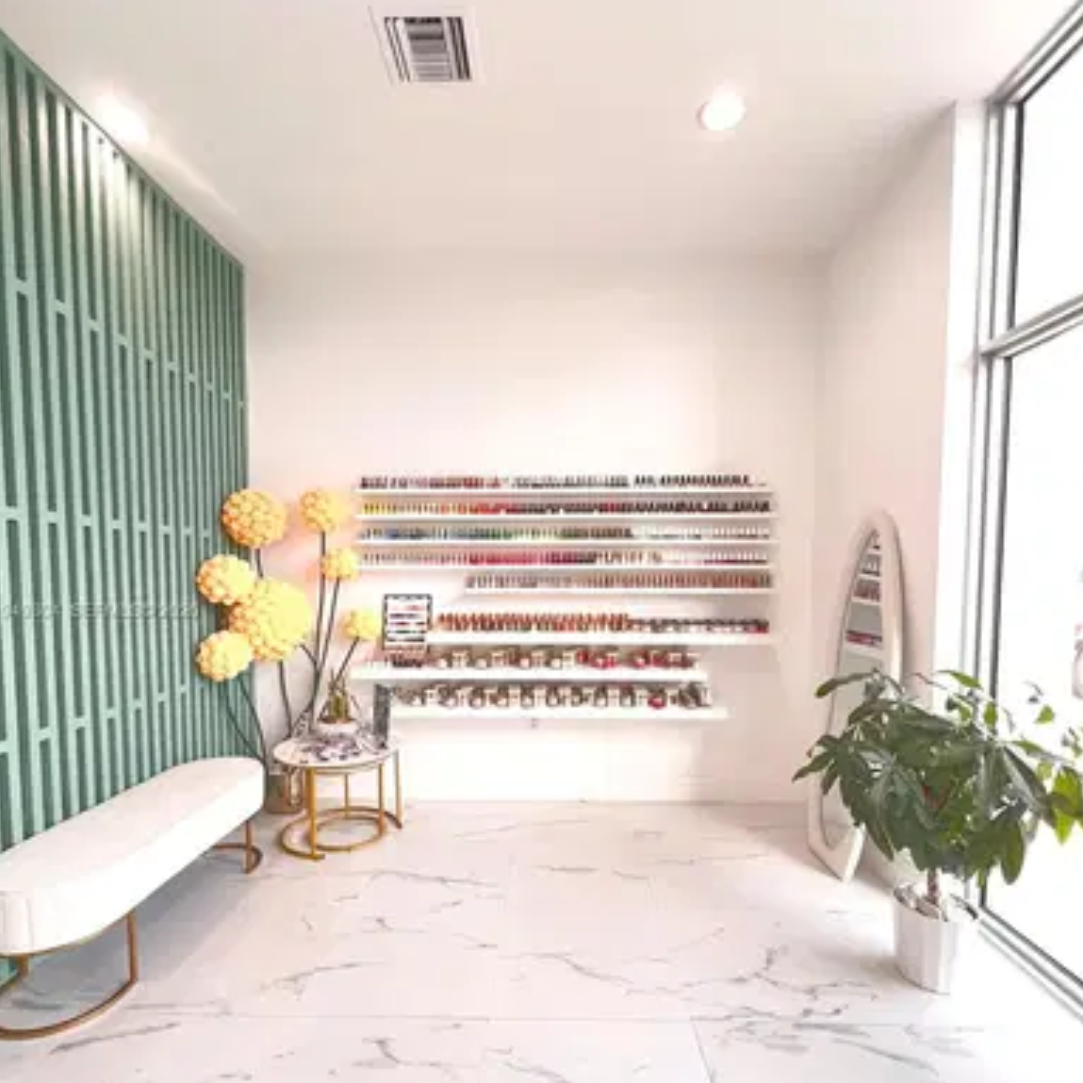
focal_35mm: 16
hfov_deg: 87.4
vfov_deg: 87.0
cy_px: 612
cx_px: 532
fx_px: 566
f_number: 1.8
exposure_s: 1/60
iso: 160
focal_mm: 1.57
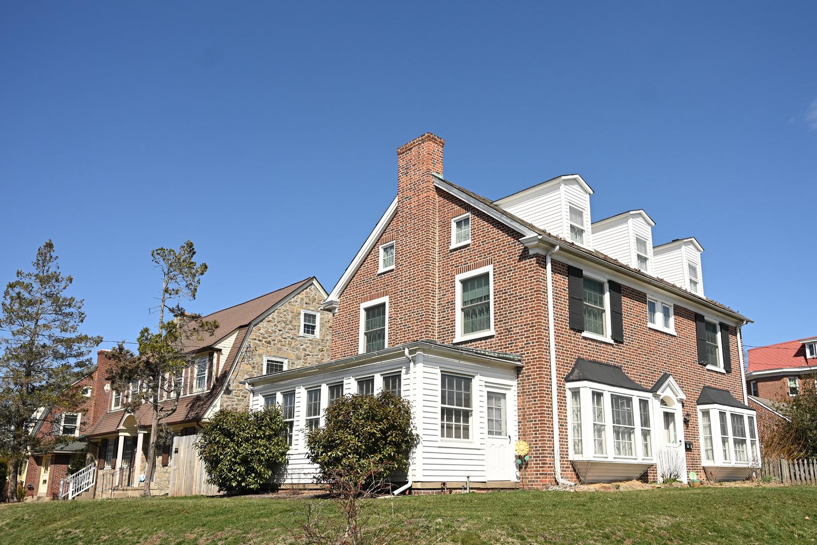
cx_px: 460
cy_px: 319
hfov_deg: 61.7
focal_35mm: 30
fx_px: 681
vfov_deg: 43.4
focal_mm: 24
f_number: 4
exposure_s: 1/5000
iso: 400
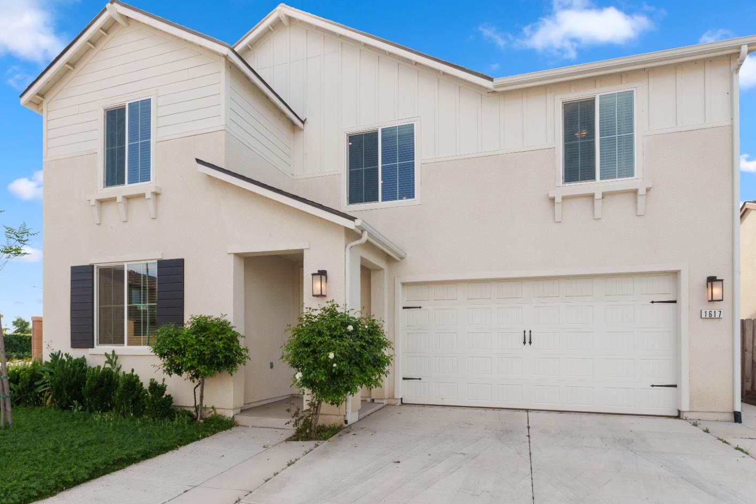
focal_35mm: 18
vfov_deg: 67.8
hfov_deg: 90.5
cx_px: 384
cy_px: 252
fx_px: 375
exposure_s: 1/640
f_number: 7.1
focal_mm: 11.2
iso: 200
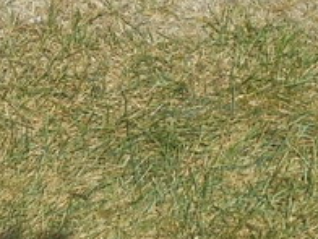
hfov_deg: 8.1
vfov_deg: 5.6
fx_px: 2223
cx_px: -3
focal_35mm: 242
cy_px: -540
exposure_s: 1/800
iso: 80
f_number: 3.5
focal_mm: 6
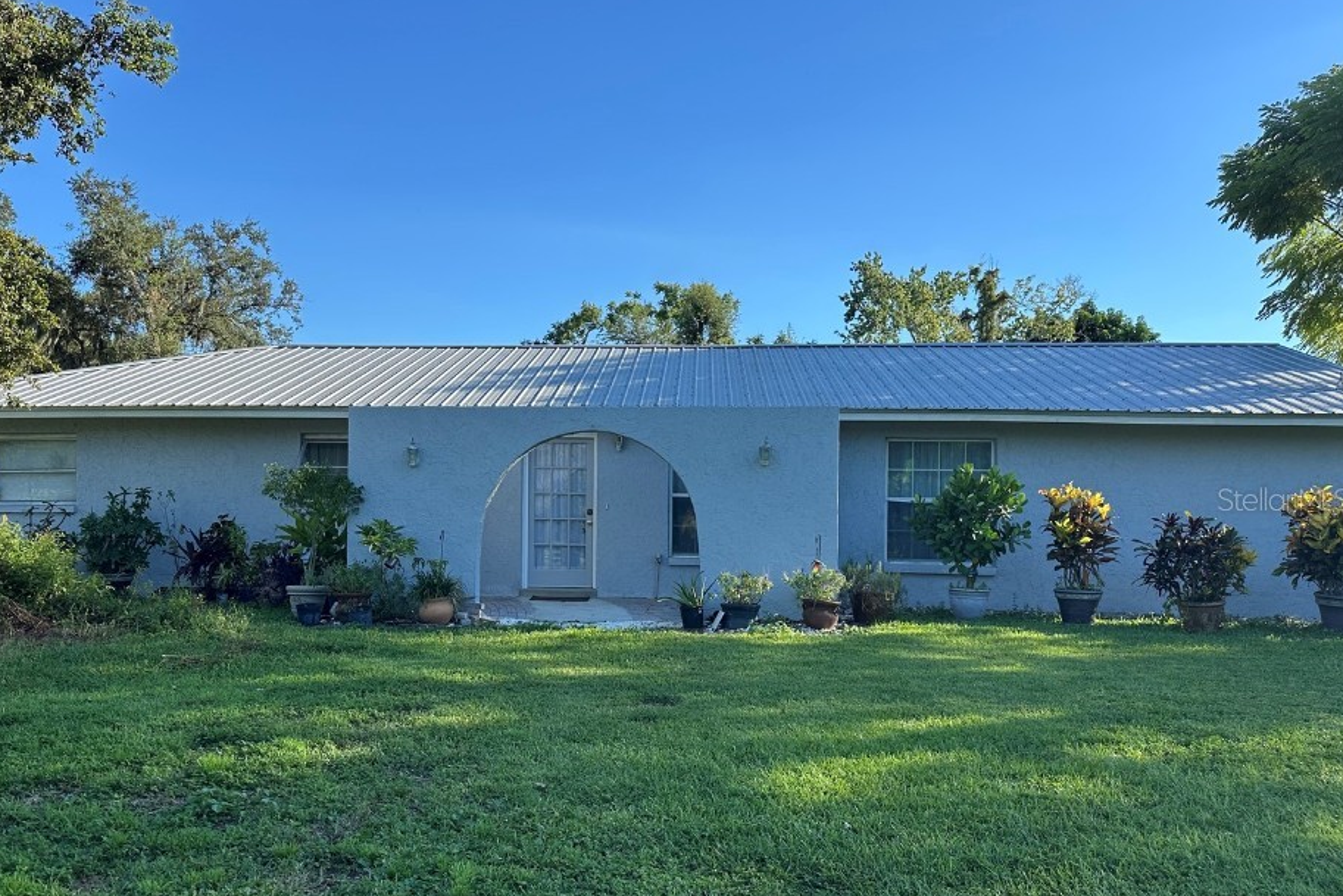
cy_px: 499
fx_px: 1045
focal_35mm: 28
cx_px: 603
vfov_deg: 46.3
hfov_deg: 65.3
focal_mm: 6.86
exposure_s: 1/2028
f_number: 1.78
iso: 80
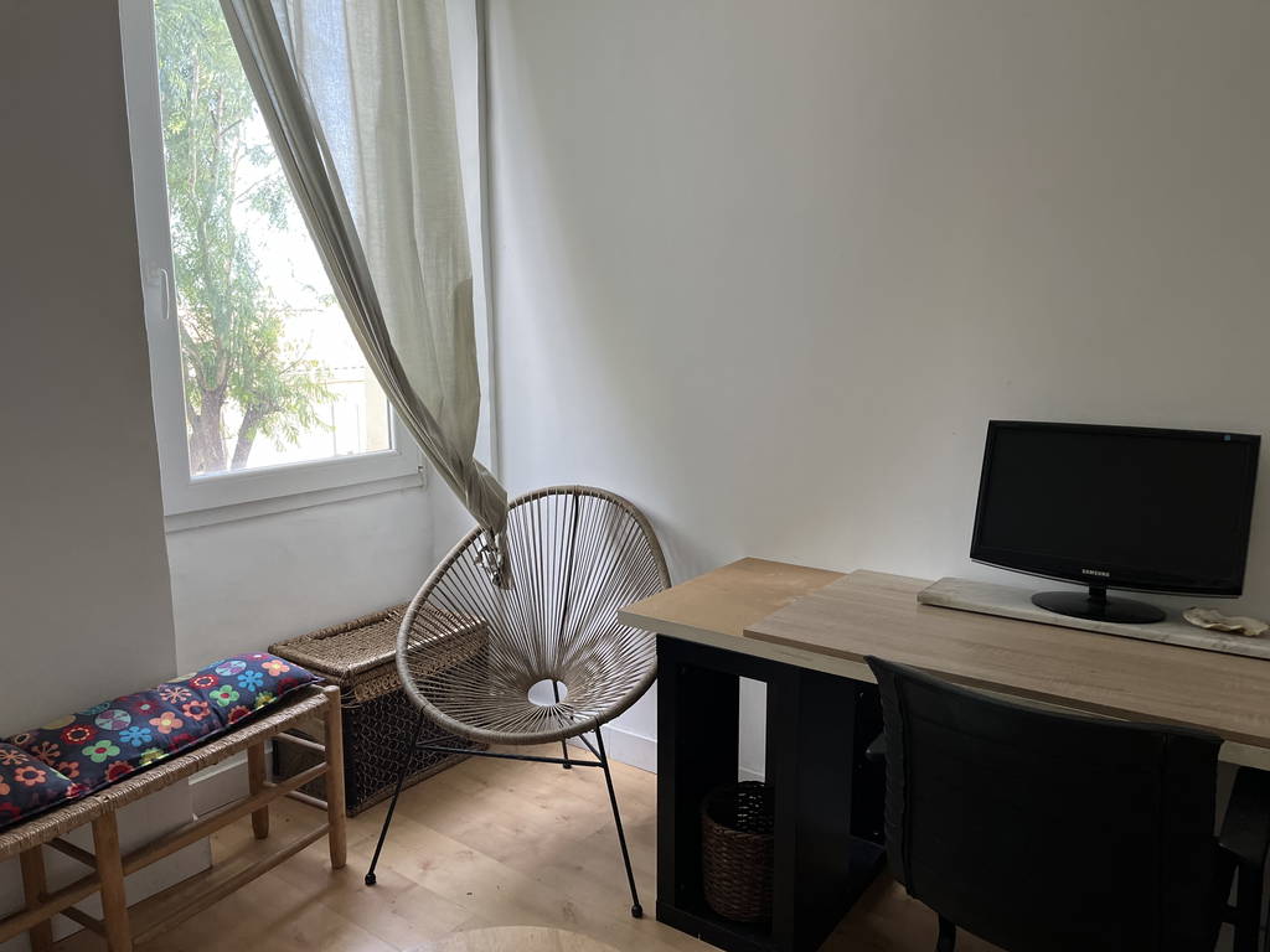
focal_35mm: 26
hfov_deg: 67.3
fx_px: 954
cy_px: 476
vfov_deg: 53.1
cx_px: 635
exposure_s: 1/120
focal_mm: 5.1
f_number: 1.6
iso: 125
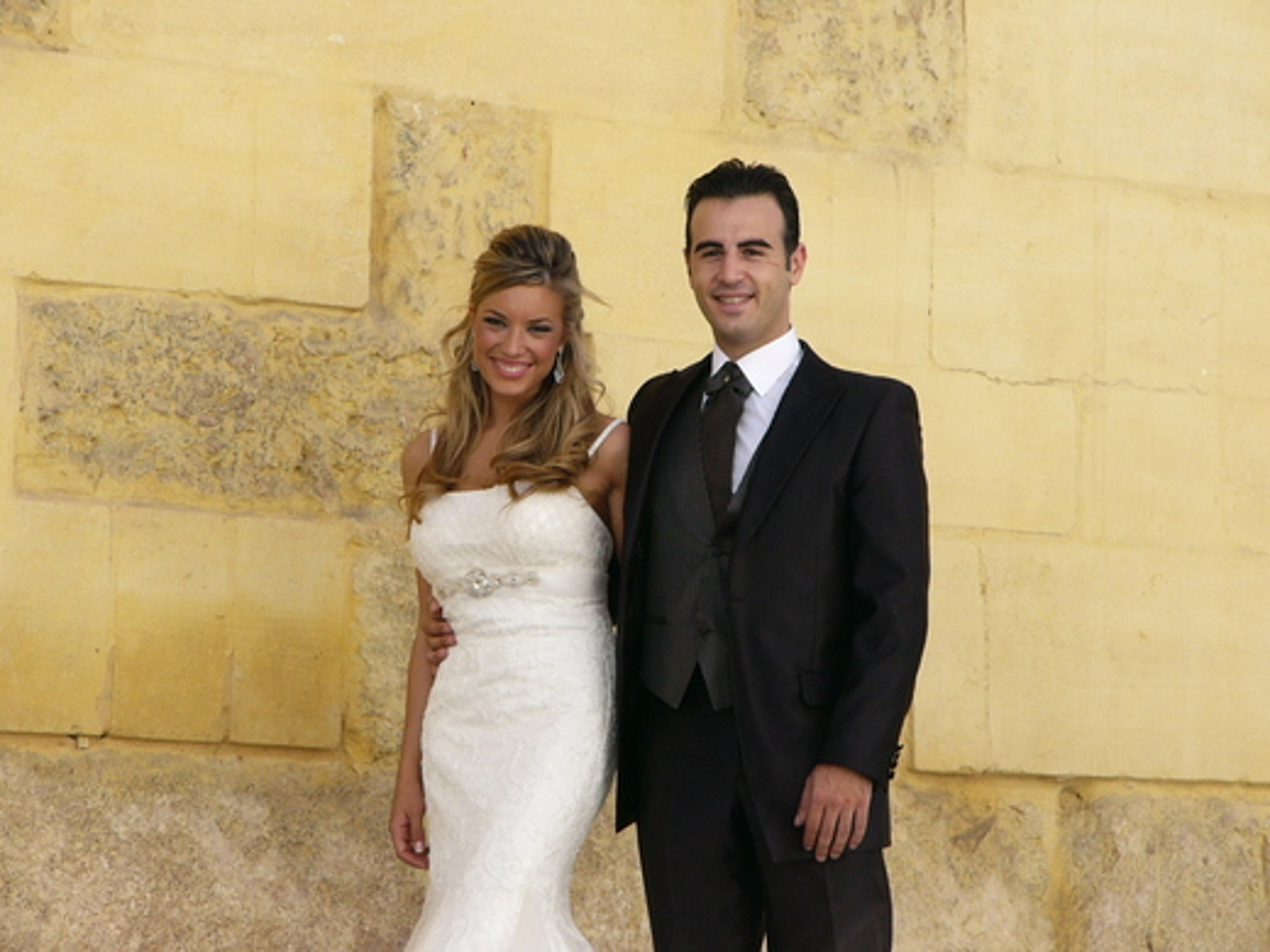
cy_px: 476
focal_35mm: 161
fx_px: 5907
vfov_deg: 9.2
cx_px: 635
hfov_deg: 12.3
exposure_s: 1/320
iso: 50
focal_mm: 21.2
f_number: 4
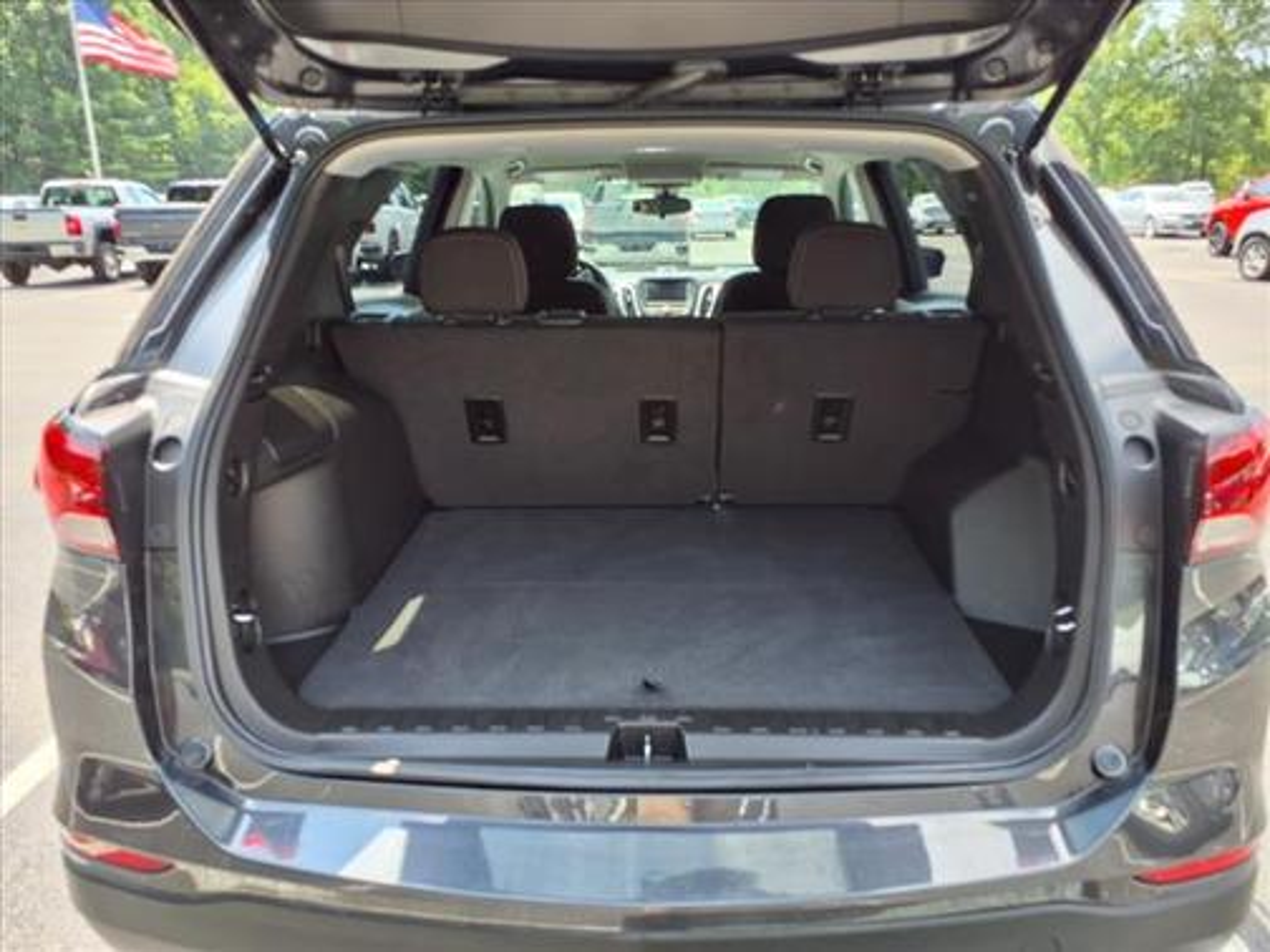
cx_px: 635
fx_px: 991
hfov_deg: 65.3
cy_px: 476
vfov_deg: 51.4
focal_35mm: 27
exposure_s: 1/135
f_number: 1.9
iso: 40
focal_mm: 3.58
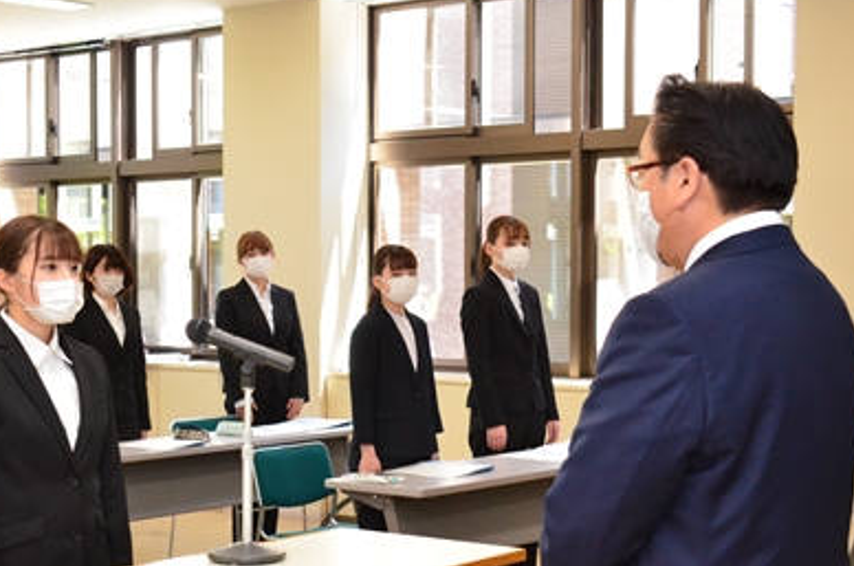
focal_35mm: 68
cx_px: 326
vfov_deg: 20.0
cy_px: 349
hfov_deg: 29.8
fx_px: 1601
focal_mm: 35
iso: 3200
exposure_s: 1/250
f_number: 5.6
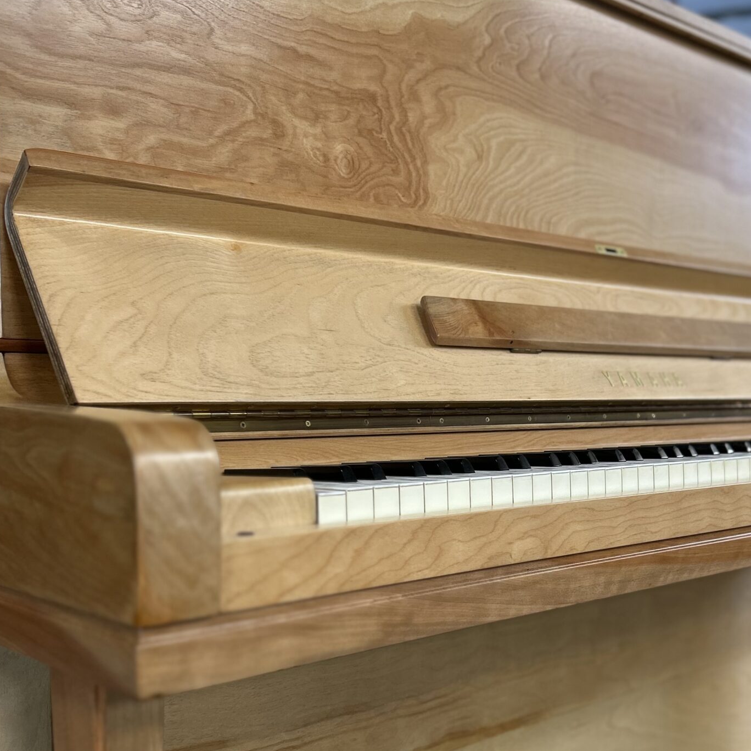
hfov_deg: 38.9
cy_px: 459
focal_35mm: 43
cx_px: 470
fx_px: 1055
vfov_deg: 39.0
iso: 80
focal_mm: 5.7
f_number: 1.5
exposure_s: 1/120
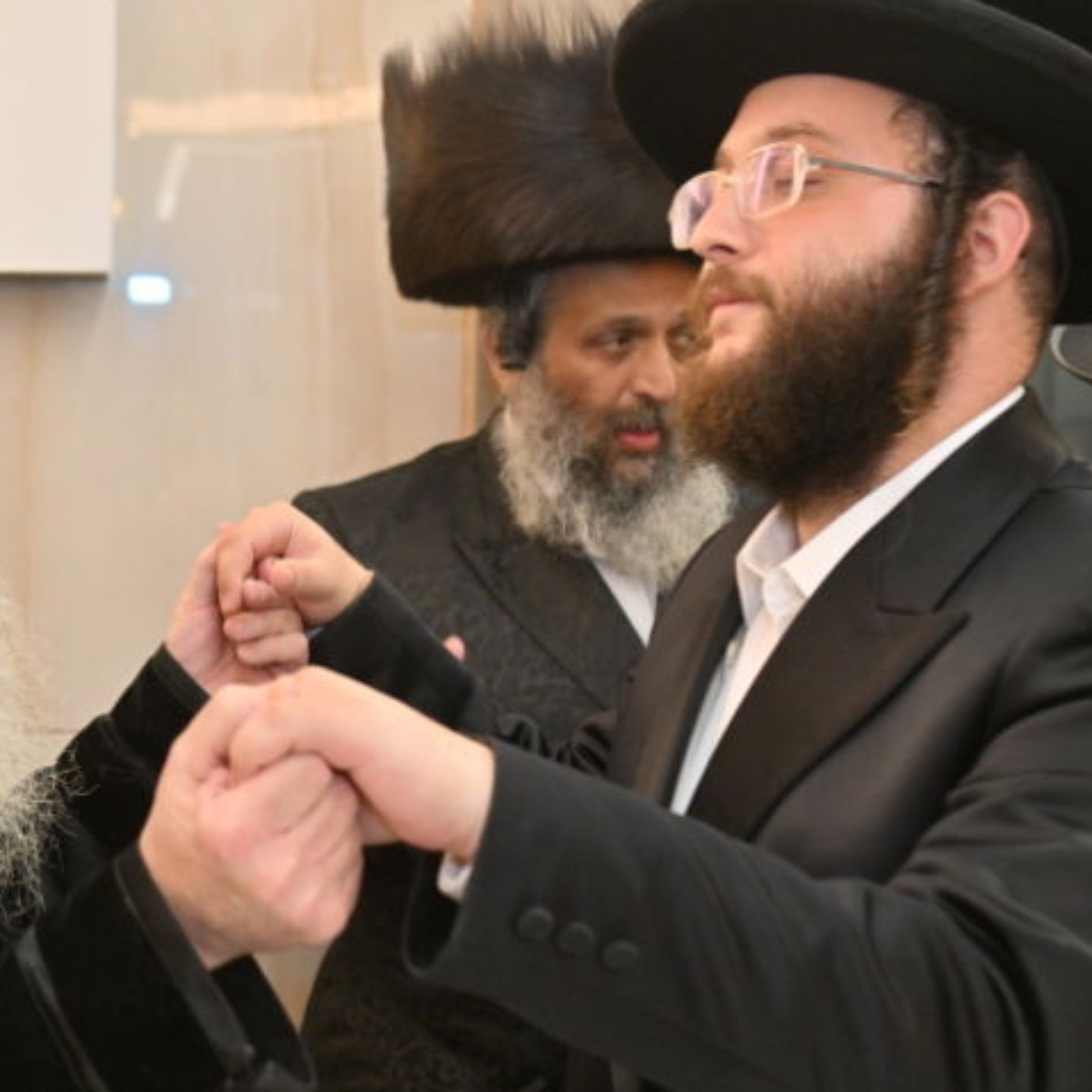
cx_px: 264
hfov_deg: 24.7
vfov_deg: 25.0
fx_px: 2463
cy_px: 592
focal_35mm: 69
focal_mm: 38
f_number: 4
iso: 800
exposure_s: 1/200
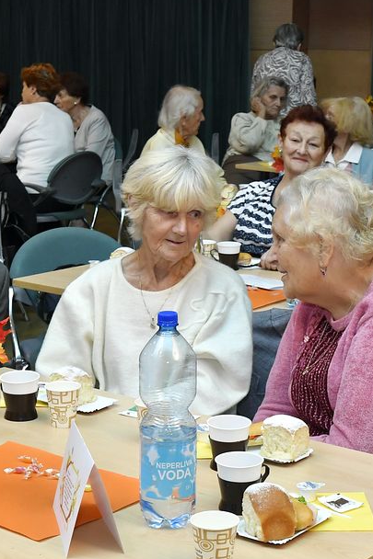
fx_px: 1244
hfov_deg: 17.0
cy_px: 312
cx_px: 239
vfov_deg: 25.4
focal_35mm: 80
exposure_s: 1/125
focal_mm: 27
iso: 1600
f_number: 6.3
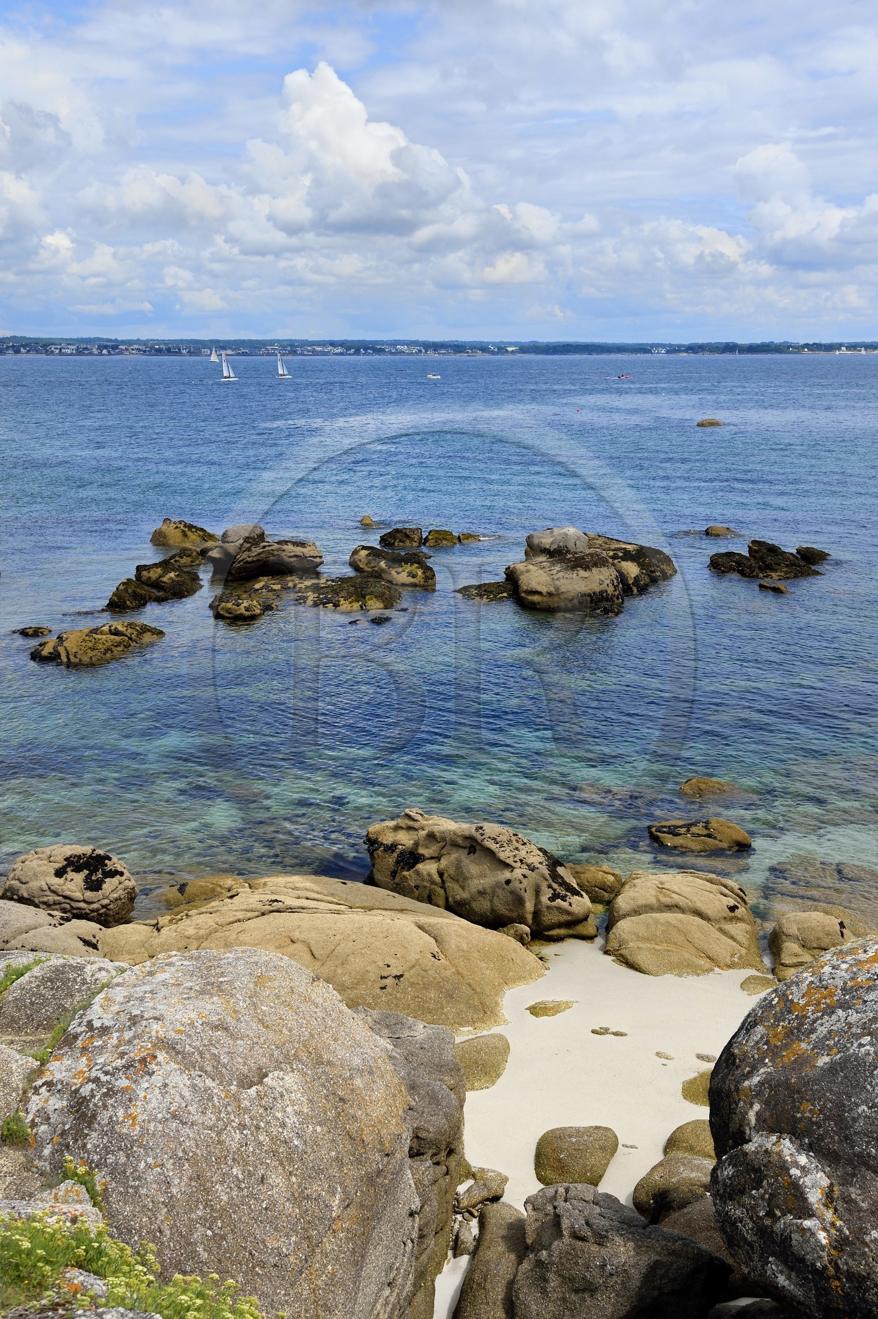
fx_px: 1538
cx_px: 439
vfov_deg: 46.4
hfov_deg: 31.9
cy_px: 660
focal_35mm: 42
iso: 200
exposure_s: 1/400
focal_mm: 42
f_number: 10
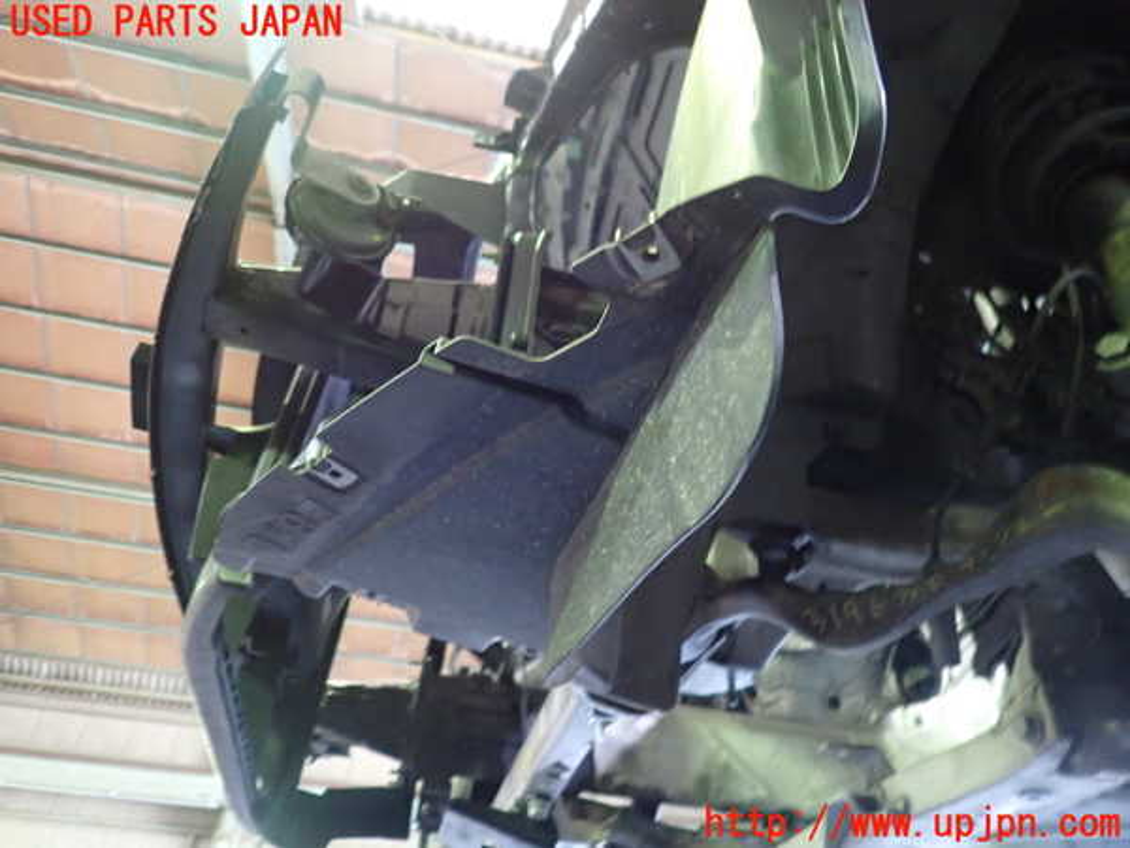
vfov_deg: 54.9
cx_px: 565
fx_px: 816
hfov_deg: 69.4
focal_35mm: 25
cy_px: 424
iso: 800
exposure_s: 1/25
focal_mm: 4.5
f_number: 2
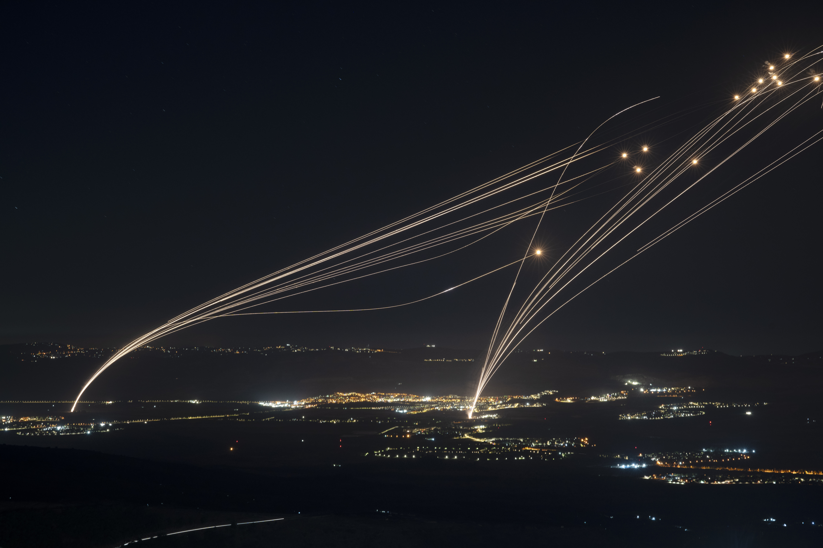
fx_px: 1143
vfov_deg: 27.0
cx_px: 412
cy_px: 274
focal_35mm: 50
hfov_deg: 39.6
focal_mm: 50
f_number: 11
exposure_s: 30
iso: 500
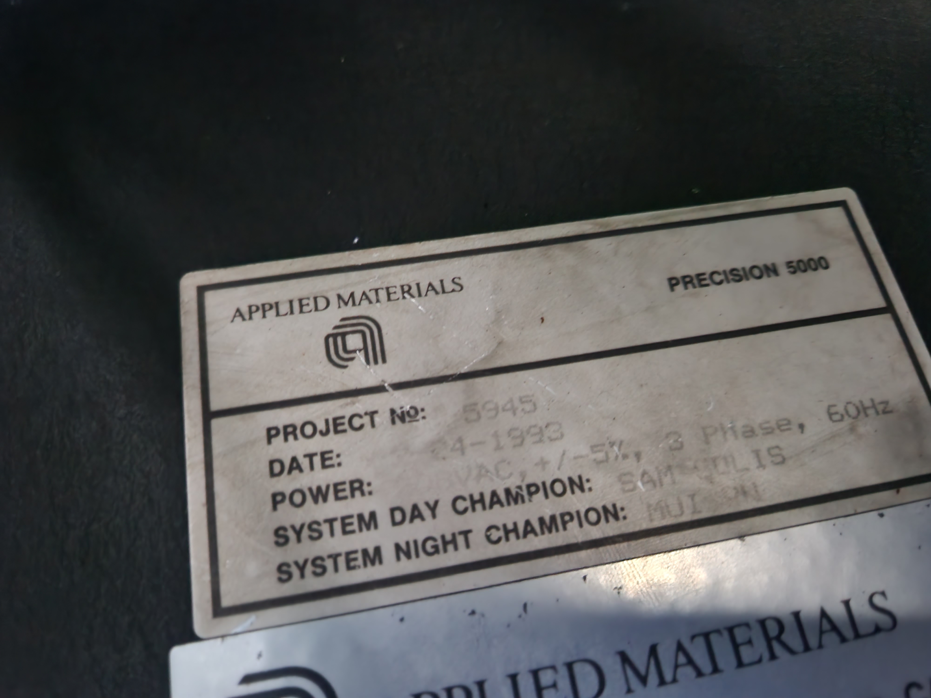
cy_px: 349
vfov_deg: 58.9
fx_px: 619
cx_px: 466
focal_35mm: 23
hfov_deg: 73.9
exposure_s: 1/10
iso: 800
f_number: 1.8
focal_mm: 5.4
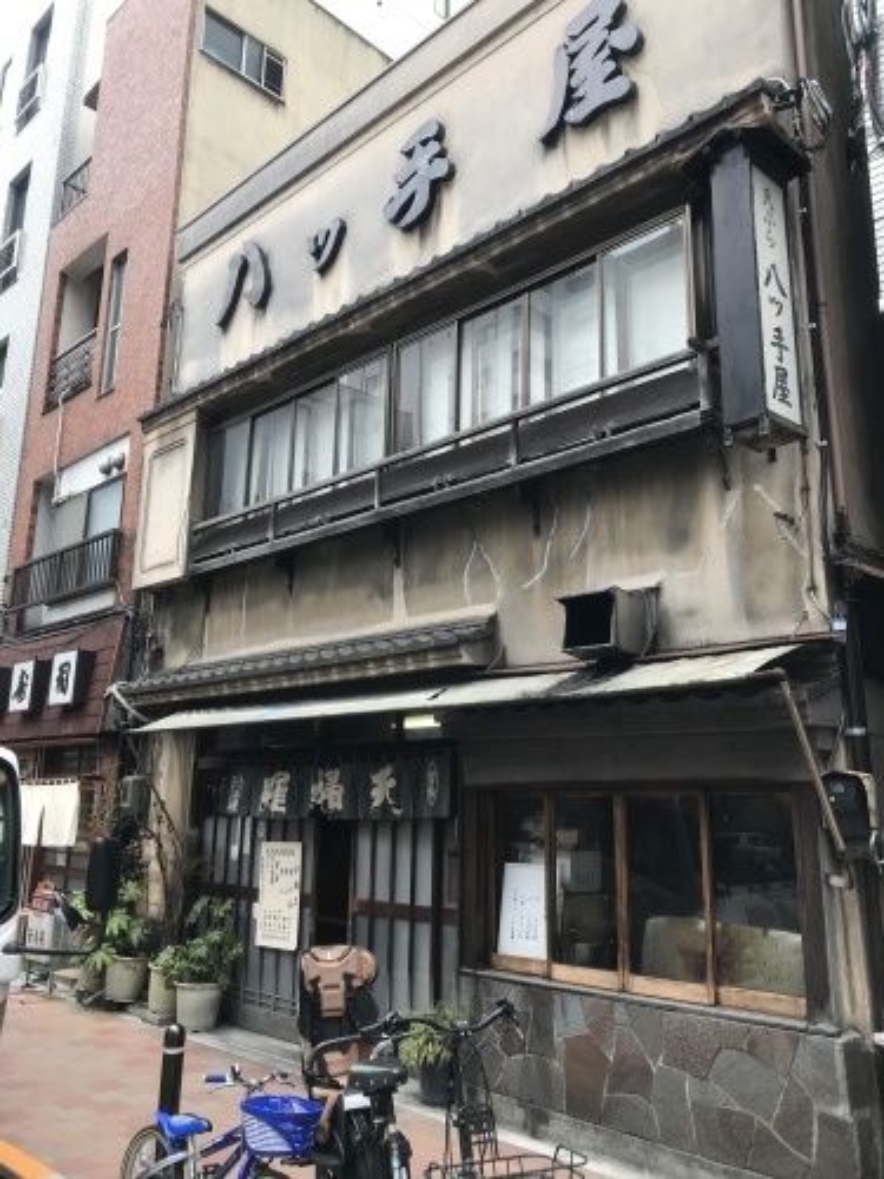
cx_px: 442
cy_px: 590
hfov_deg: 49.7
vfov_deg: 63.4
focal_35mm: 28
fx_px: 953
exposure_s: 1/319
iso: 20
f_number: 1.8
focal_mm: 3.99
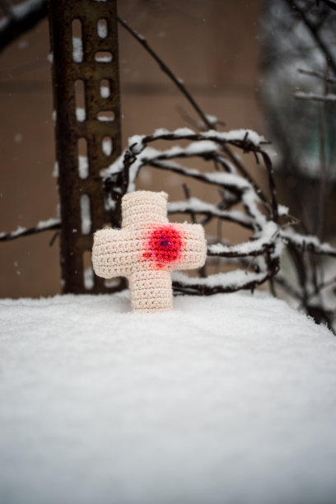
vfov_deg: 39.6
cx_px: 168
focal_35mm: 50
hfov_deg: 27.0
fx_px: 700
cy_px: 252
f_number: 2.8
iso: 100
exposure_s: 1/400
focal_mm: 50
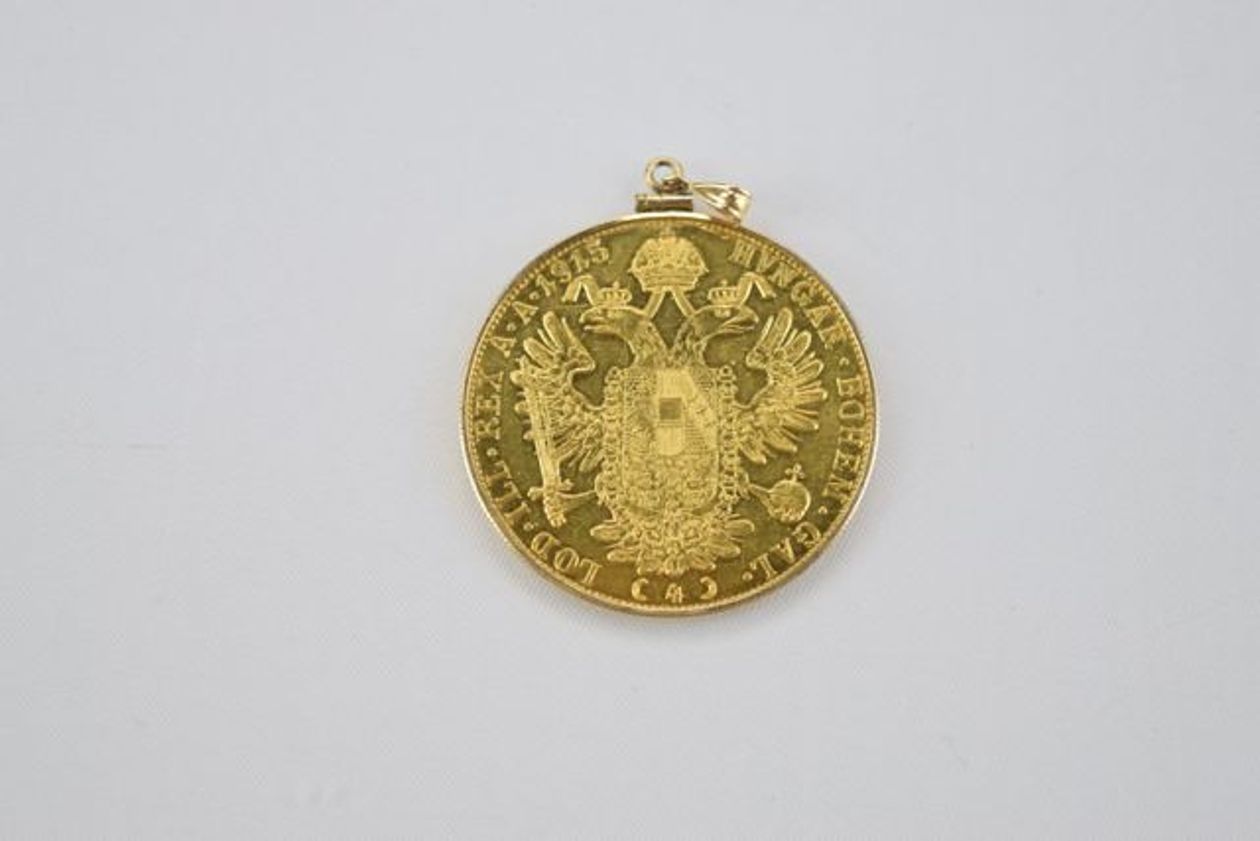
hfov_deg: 24.6
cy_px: 420
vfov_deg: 16.6
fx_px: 2888
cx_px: 630
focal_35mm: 82
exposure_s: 1/100
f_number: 5.6
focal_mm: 55
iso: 400
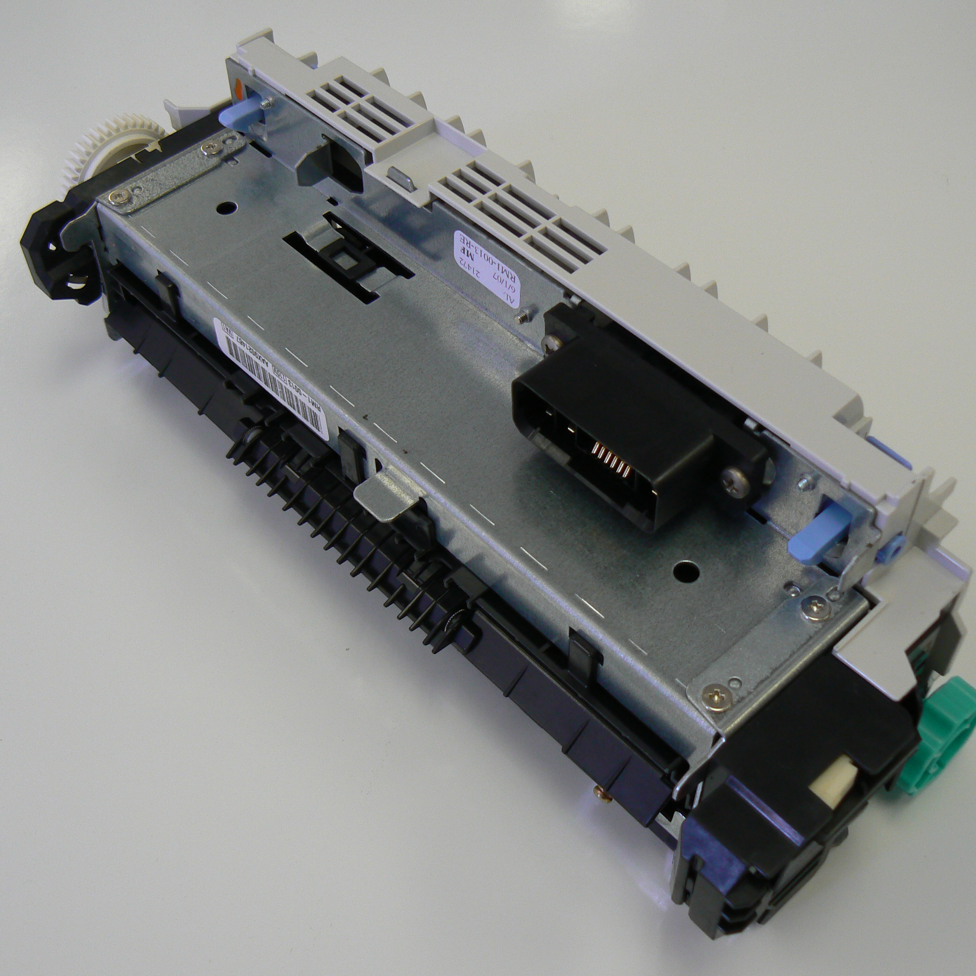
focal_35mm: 43
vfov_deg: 39.2
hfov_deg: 39.2
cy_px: 486
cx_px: 469
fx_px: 1372
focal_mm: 6
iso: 80
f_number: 2.8
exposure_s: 1/40
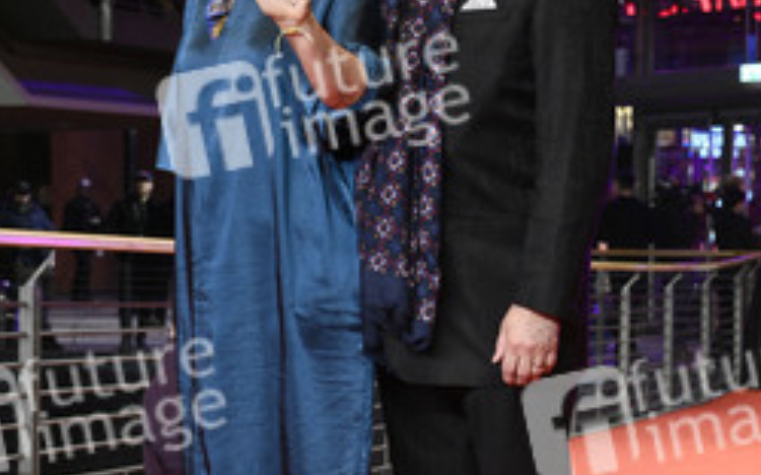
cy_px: 259
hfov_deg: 20.6
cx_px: 402
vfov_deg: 12.9
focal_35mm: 101
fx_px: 2094
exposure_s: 1/200
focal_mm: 62
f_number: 5.6
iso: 5000
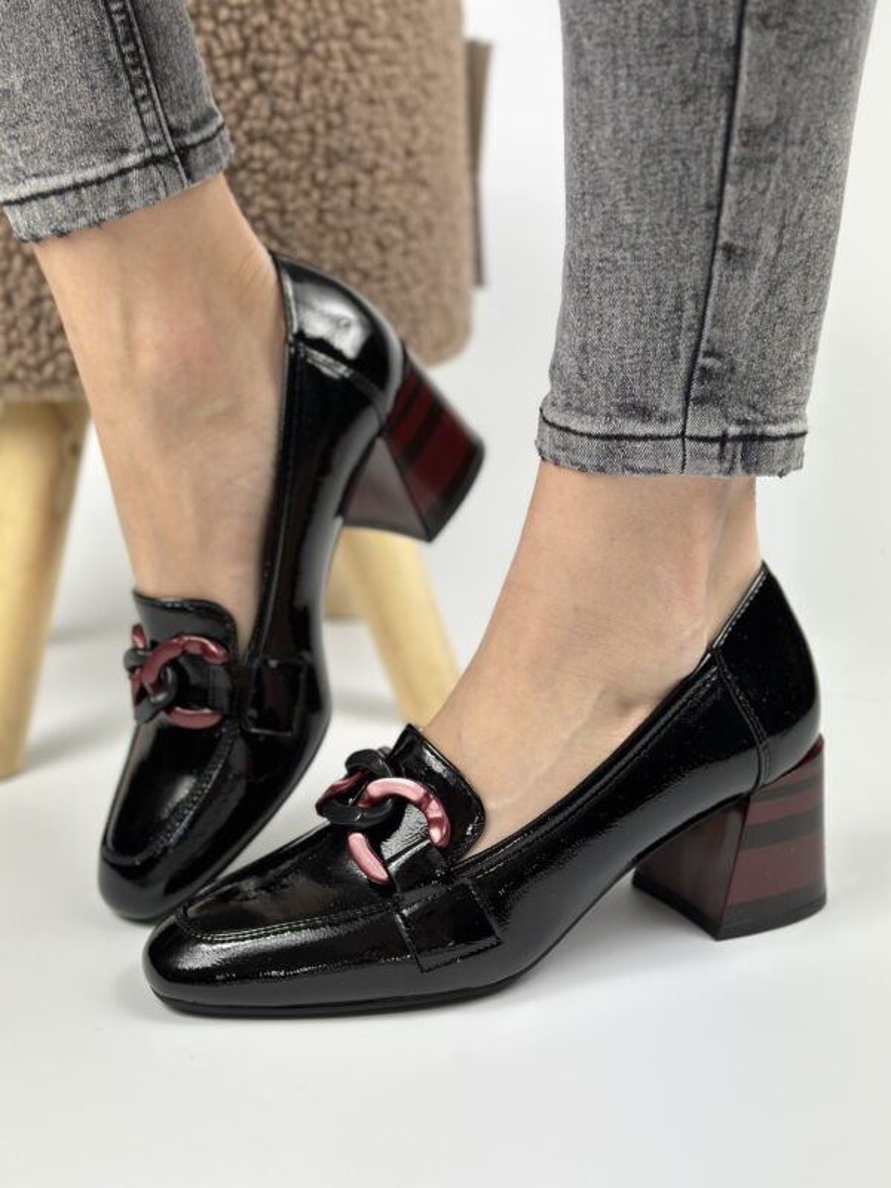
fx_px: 1647
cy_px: 594
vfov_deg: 39.7
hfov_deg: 30.3
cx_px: 446
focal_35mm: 48
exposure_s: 1/779
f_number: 1.78
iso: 80
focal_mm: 6.86
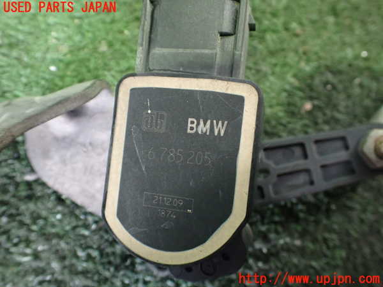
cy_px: 144
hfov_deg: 60.0
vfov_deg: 46.8
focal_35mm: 30
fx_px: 332
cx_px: 192
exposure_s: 1/30
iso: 1000
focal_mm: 5.4
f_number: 2.3
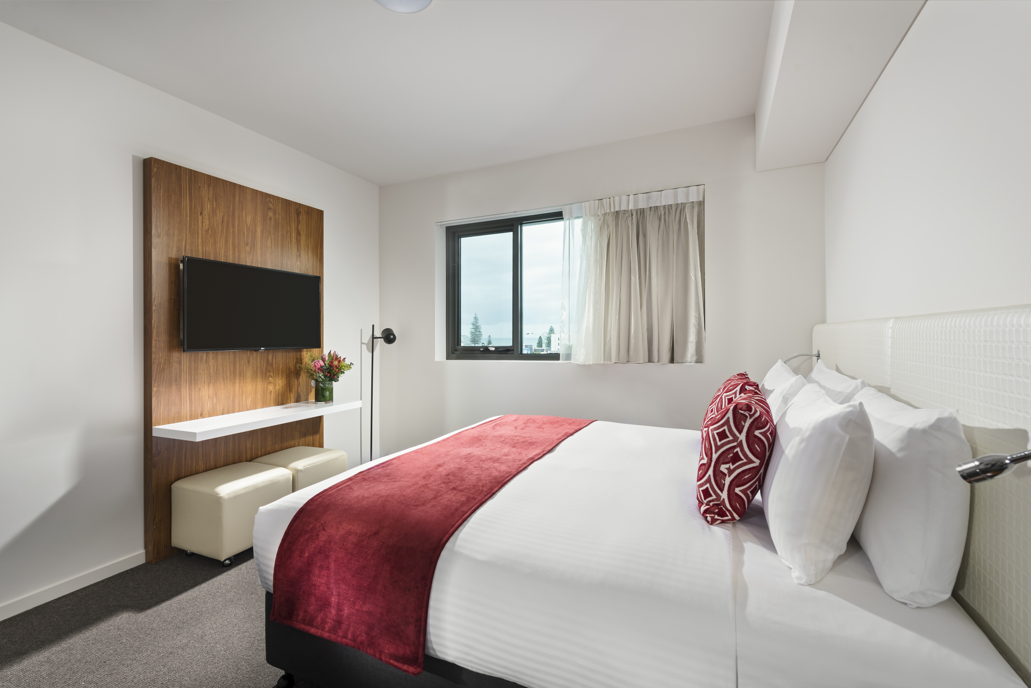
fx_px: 458
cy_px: 344
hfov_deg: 96.7
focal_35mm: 16
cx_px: 516
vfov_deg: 73.8
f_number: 9.5
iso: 160
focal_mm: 16
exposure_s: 1/30
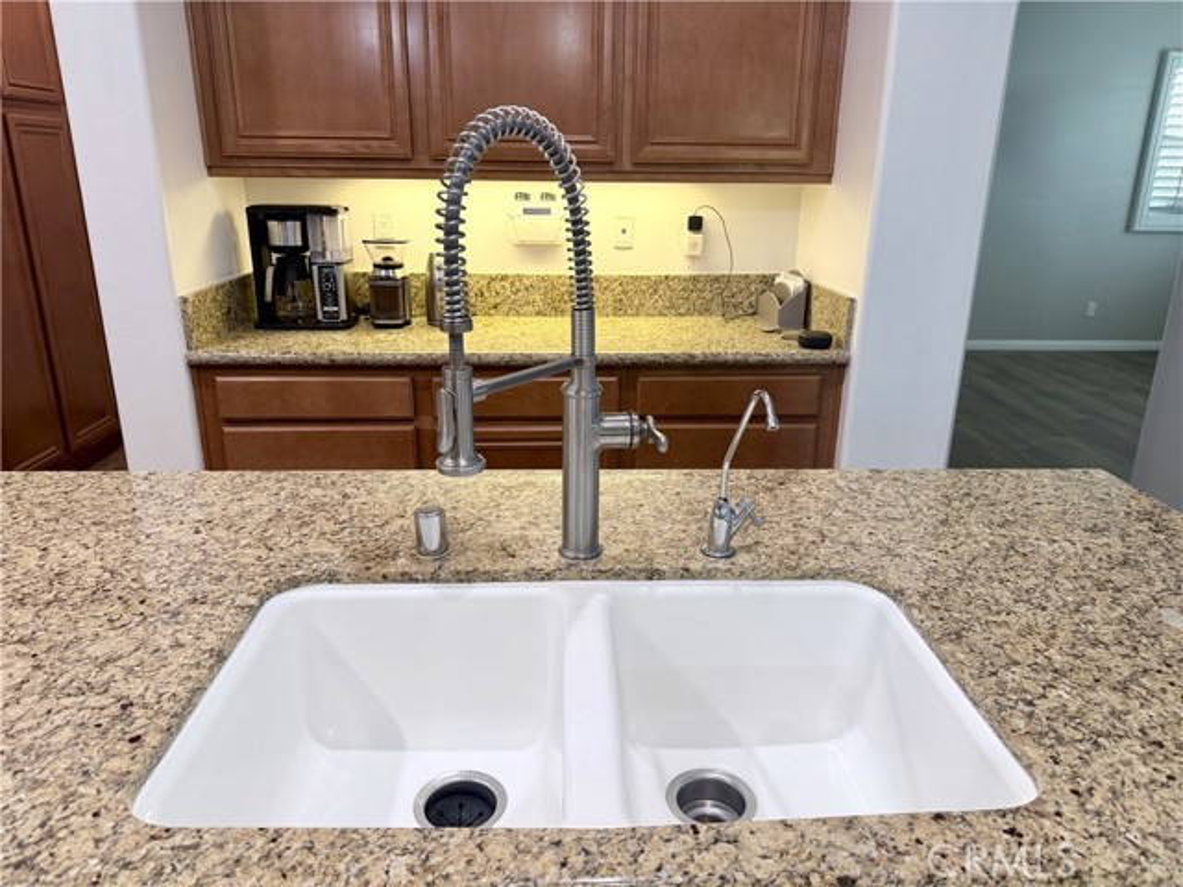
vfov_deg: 56.8
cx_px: 592
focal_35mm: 24
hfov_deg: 71.6
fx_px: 820
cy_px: 444
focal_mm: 6.76
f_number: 1.78
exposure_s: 1/120
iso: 160
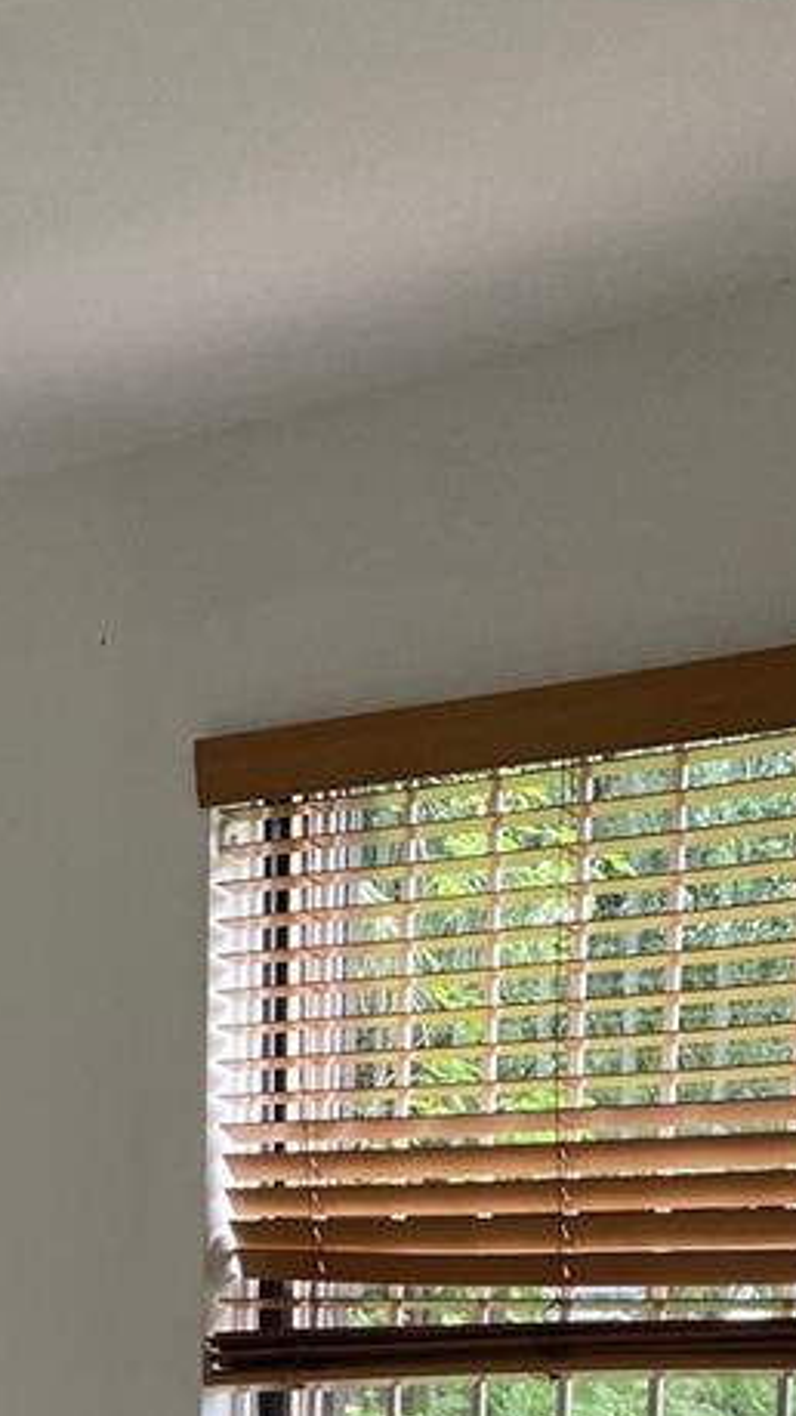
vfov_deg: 25.2
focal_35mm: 74
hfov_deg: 15.3
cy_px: 1780
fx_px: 2778
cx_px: -339
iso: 100
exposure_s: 1/120
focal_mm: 4.25
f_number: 1.8
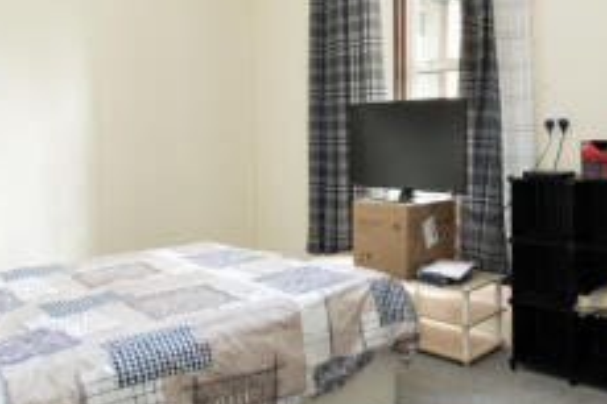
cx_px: 383
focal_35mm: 31
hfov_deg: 59.5
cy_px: 139
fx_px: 522
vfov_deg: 41.8
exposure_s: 1/1.67
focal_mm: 10
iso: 320
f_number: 8
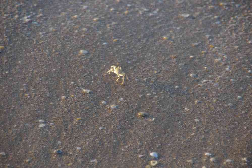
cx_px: 126
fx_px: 2415
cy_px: 84
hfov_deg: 6.0
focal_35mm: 345
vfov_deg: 4.0
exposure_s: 1/250
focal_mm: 230
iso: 3200
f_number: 10
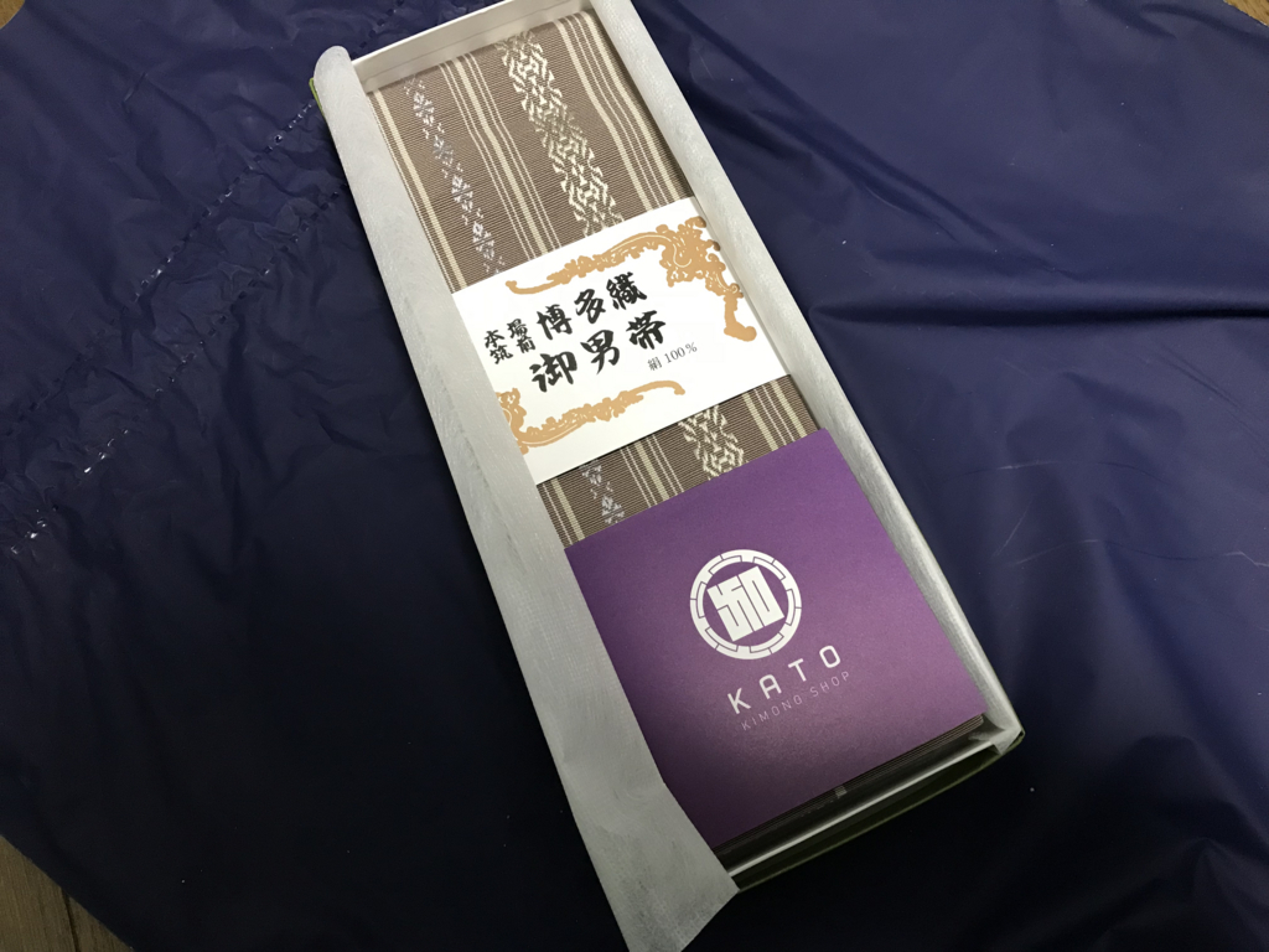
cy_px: 476
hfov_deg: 63.4
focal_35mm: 28
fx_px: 1026
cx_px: 634
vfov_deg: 49.7
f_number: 1.8
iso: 80
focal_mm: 3.99
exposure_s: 1/16
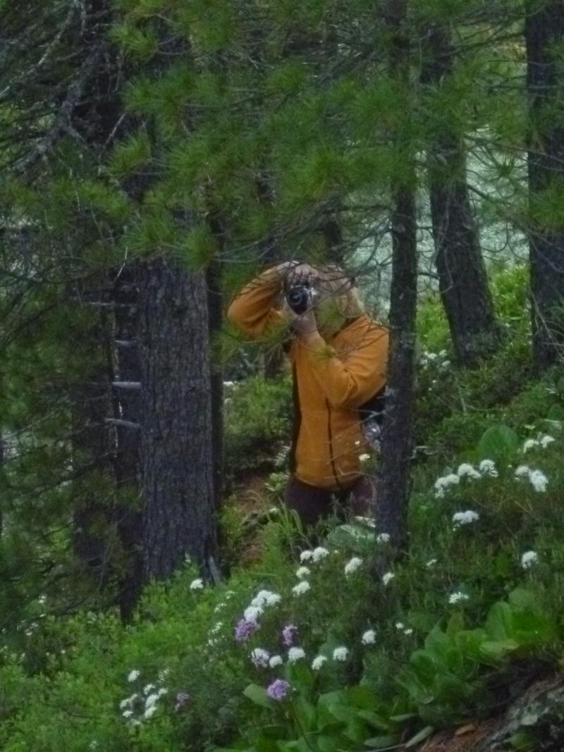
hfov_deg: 5.2
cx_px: 282
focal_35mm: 285
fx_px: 6193
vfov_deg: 7.0
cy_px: 376
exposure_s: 1/60
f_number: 5.9
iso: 1000
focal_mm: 40
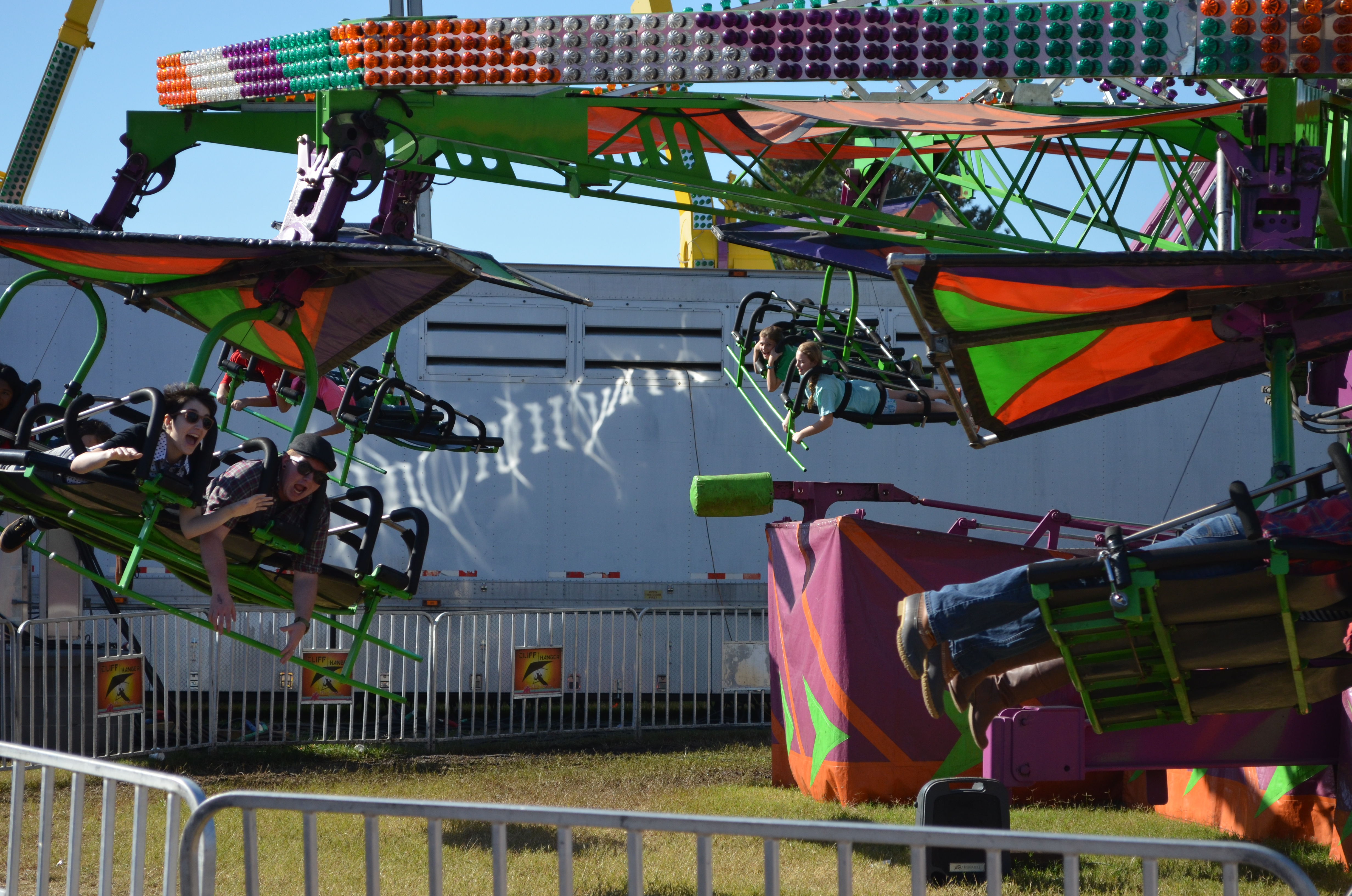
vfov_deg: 16.5
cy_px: 448
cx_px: 676
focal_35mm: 82
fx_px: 3092
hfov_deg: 24.7
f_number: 5.6
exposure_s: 1/1600
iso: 400
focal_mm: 55
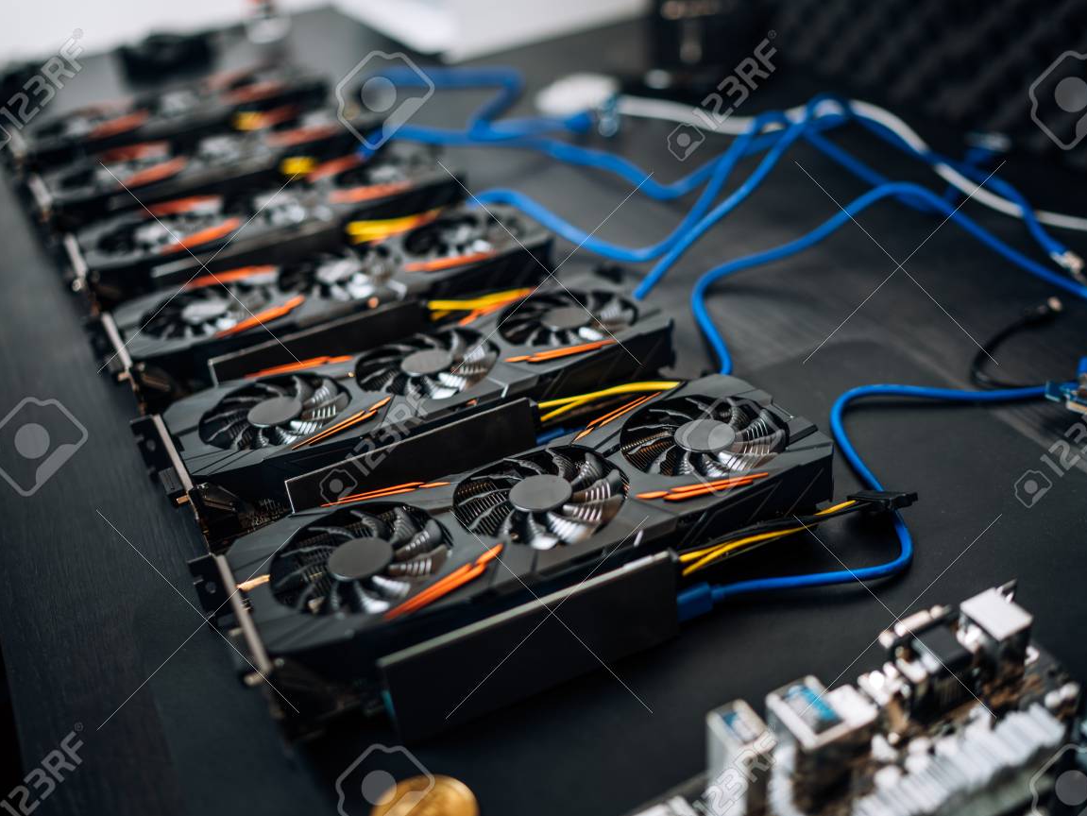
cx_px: 551
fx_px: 1194
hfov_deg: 49.0
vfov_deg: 37.7
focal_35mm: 38
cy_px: 408
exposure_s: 1/40
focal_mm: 35
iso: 80
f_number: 1.6
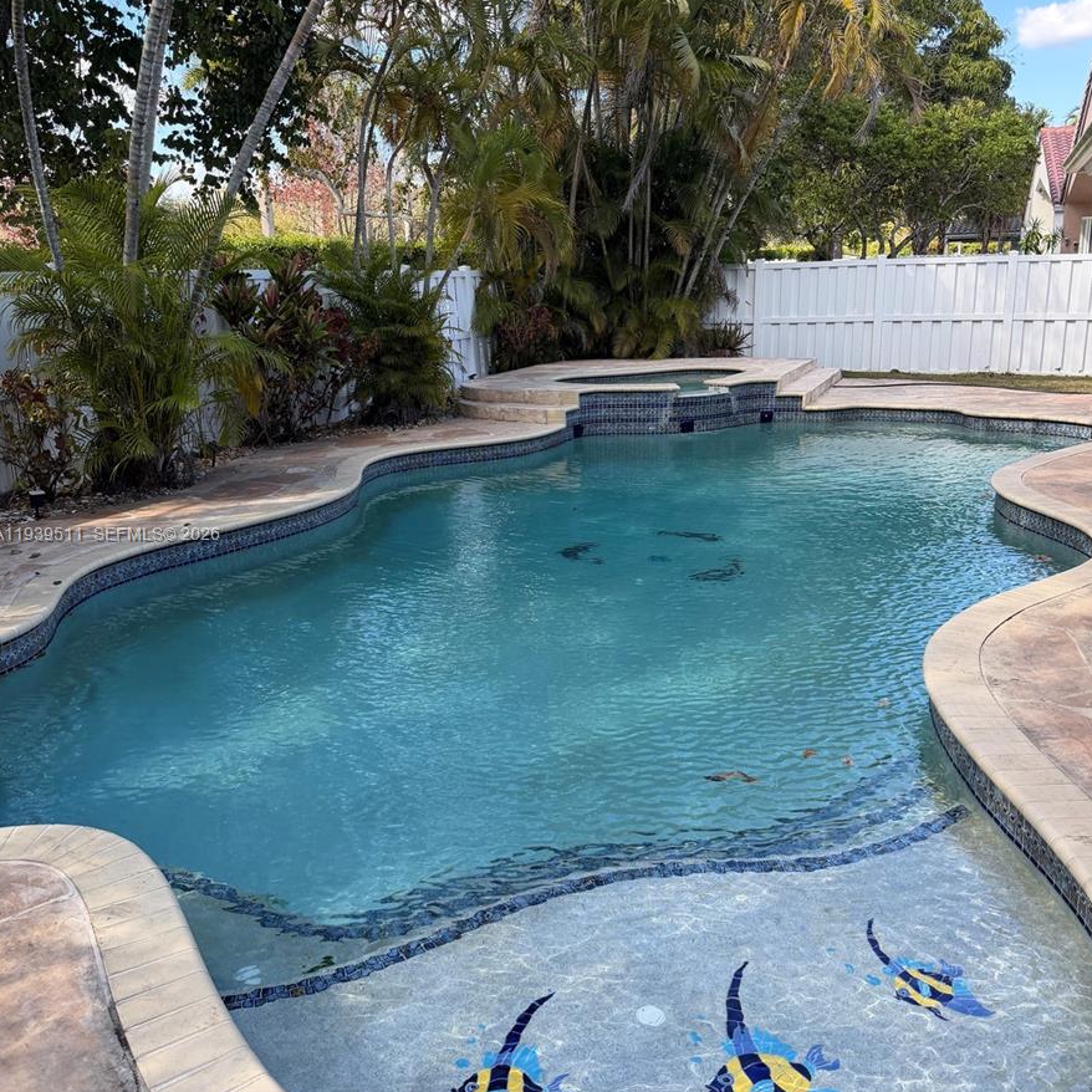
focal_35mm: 29
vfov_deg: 55.6
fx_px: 1035
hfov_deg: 55.6
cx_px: 550
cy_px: 536
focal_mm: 6.76
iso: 100
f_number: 1.78
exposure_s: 1/1211
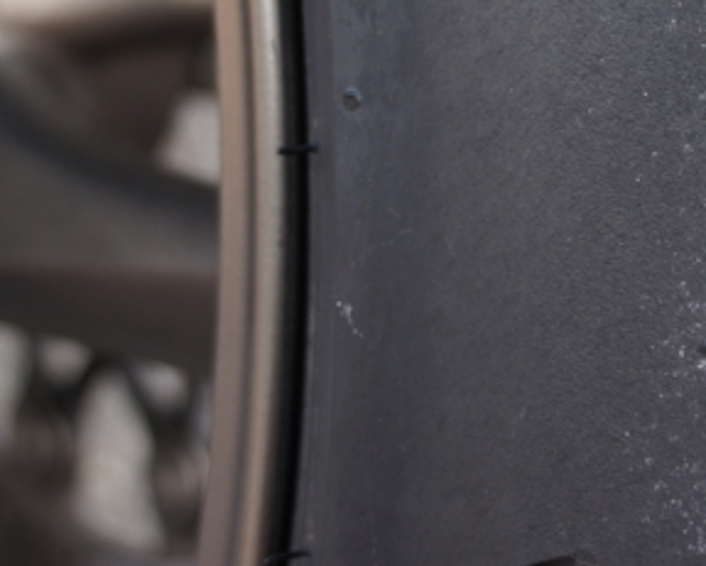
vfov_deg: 12.1
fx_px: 2615
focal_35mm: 125
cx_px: 566
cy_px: -77
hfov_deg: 15.3
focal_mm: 32
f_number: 4.5
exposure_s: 1/60
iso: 200
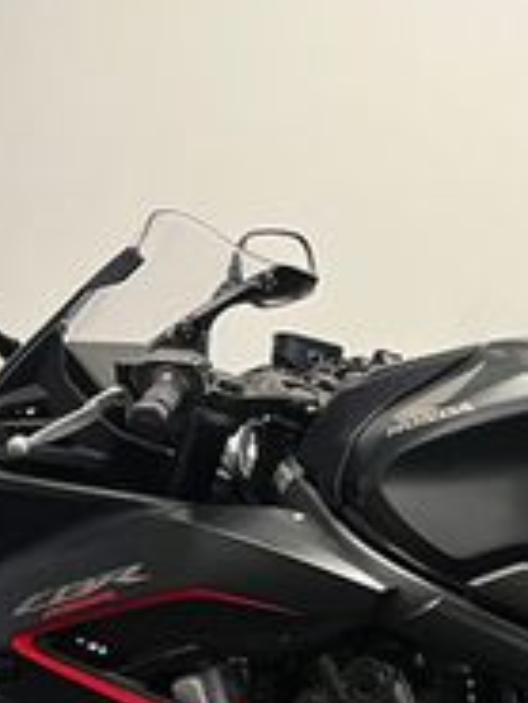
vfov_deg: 21.1
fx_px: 1828
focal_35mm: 90
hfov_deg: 14.9
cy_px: 684
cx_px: 855
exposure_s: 1/50
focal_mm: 5.1
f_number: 1.6
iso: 80
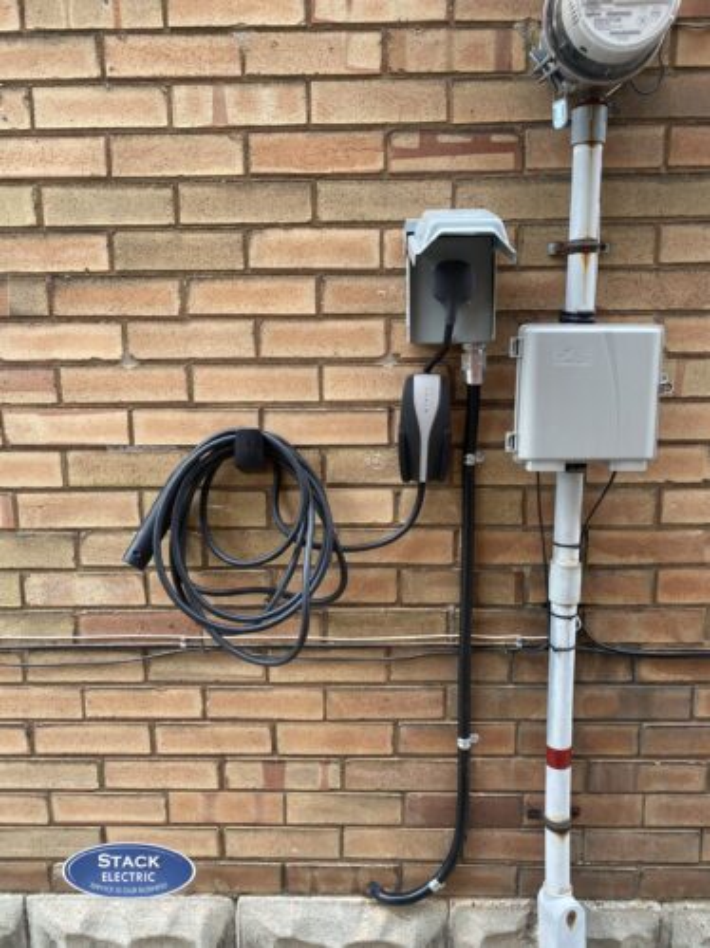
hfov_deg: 53.0
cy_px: 474
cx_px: 355
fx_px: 711
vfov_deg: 67.3
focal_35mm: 26
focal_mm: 4.25
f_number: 1.8
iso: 125
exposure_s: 1/115
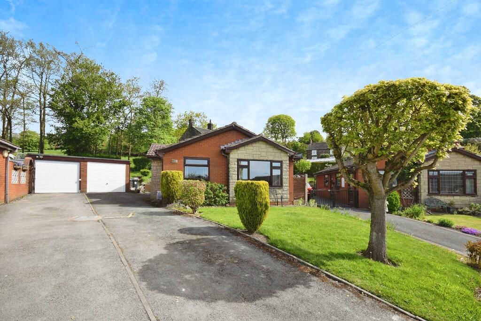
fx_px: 200
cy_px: 160
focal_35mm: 15
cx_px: 240
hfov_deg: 100.4
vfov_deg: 77.3
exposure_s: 1/320
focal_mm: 10
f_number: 9
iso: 200
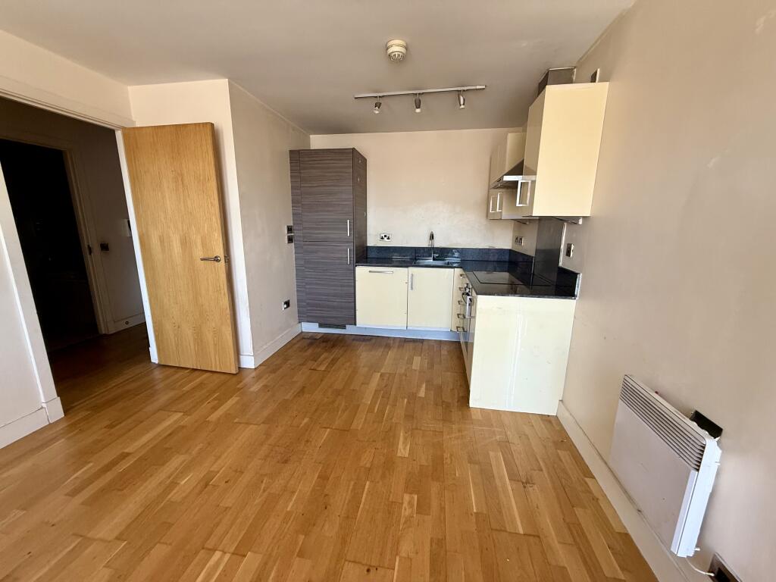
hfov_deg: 102.1
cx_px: 388
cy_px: 291
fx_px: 314
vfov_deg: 85.7
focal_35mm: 14
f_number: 2.2
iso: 160
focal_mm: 2.22
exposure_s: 1/99
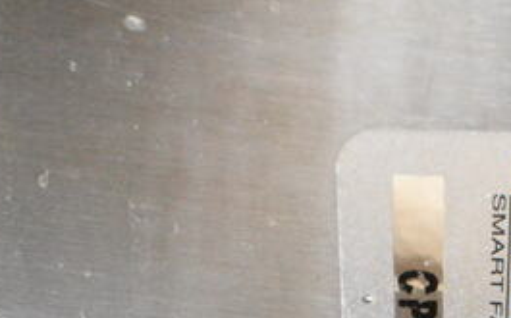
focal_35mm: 95
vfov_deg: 12.9
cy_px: 506
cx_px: 405
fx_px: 1322
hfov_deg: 21.6
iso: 6400
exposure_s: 1/320
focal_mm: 18
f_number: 9
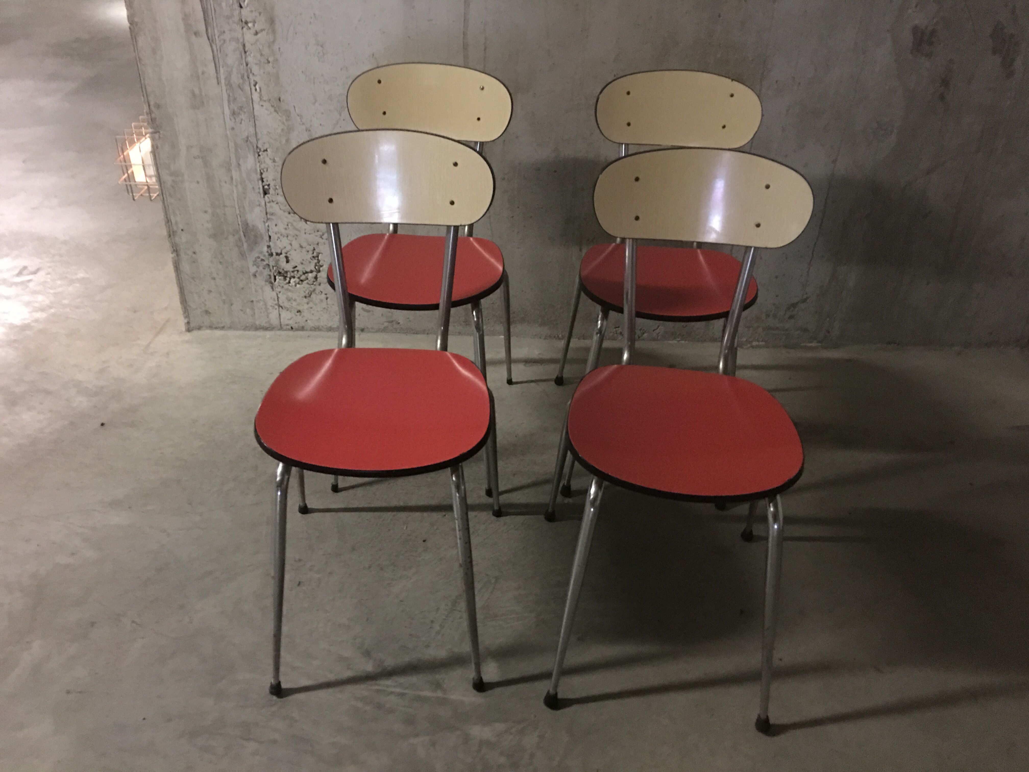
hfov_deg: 61.7
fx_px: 862
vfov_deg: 48.2
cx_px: 514
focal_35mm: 29
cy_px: 386
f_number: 2.2
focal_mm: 4.15
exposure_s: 1/4
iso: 160
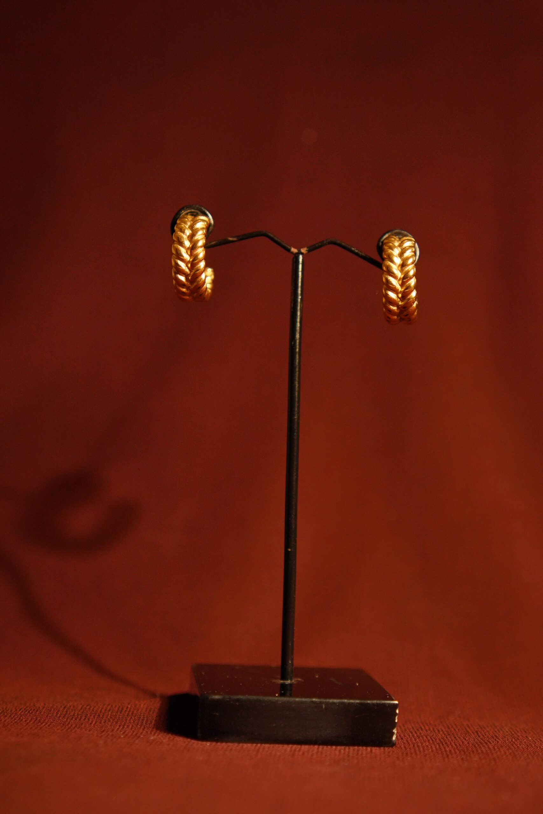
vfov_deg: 38.2
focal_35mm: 52
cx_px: 272
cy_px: 407
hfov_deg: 26.0
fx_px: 1176
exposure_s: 1/160
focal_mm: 35
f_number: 2.8
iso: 250
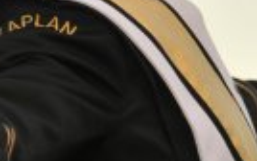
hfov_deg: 2.4
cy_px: 182
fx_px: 6010
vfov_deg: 1.5
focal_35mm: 857
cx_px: 199
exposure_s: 1/800
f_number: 2.8
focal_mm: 125
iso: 200
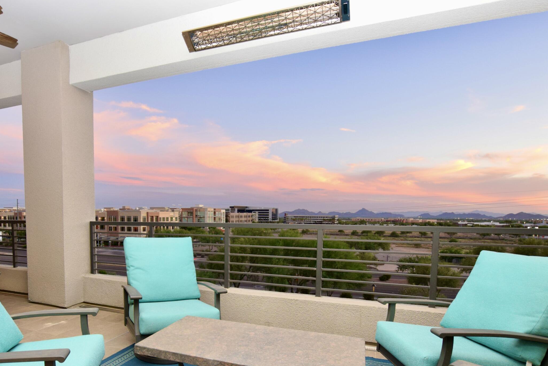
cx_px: 208
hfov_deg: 77.3
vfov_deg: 56.1
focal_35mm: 22
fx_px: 335
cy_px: 241
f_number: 5
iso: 800
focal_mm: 10
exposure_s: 1/100
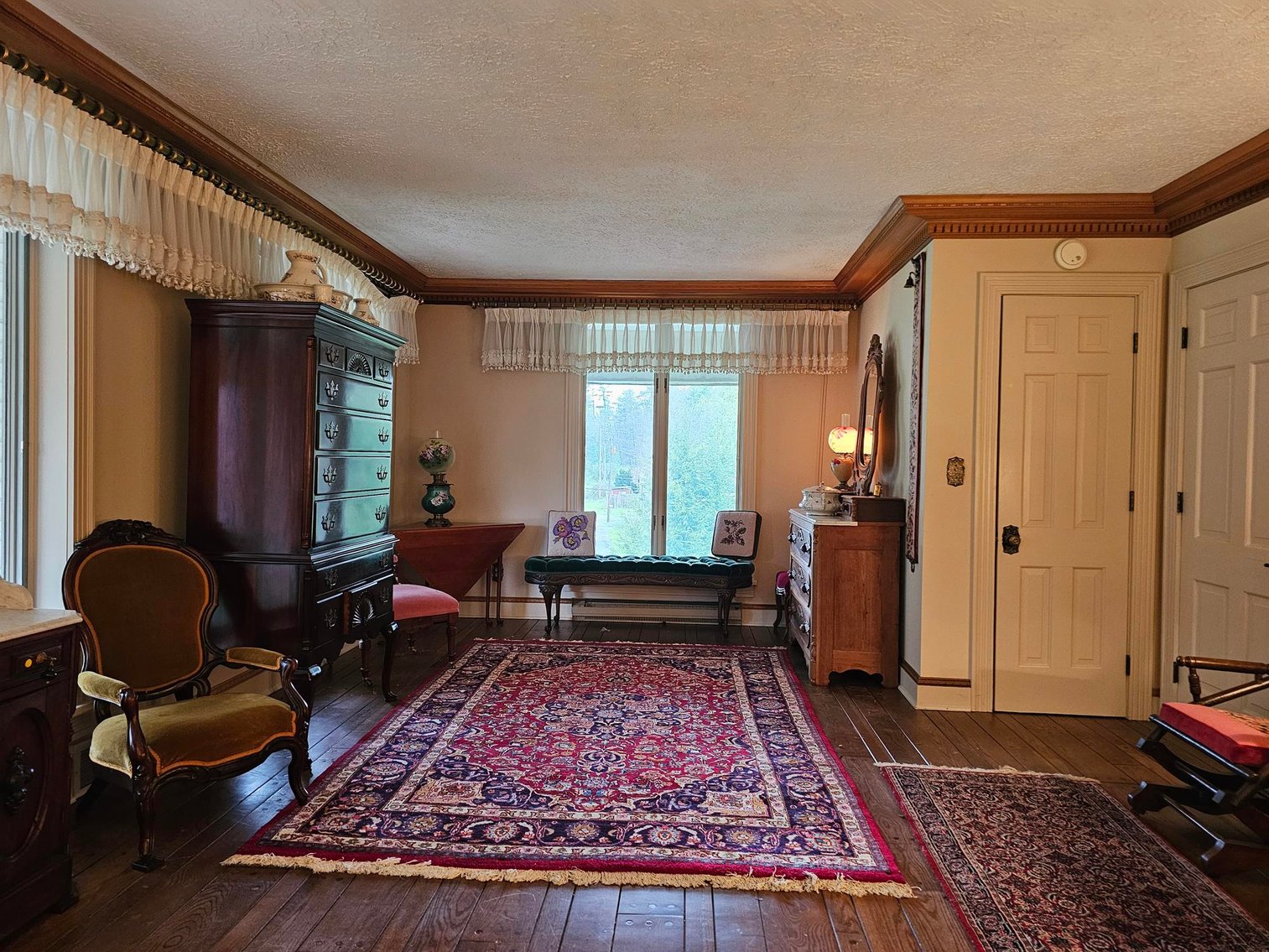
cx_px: 634
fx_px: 843
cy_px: 476
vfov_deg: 58.9
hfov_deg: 73.9
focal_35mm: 23
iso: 640
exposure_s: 1/60
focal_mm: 6.3
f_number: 1.7
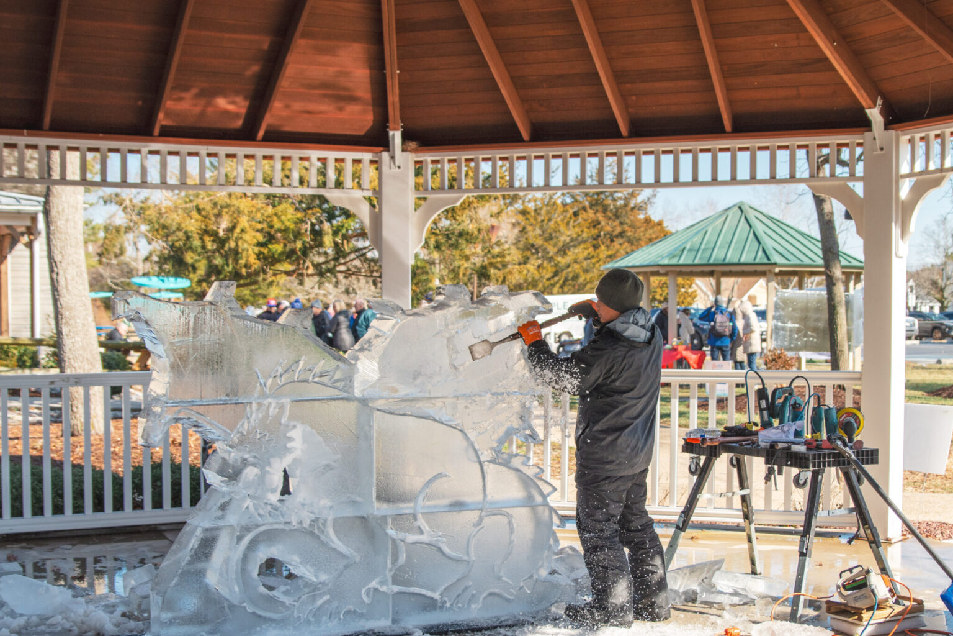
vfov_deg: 29.8
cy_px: 368
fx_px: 1191
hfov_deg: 43.5
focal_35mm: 45
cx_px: 542
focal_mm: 24
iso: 125
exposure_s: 1/2000
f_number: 2.8
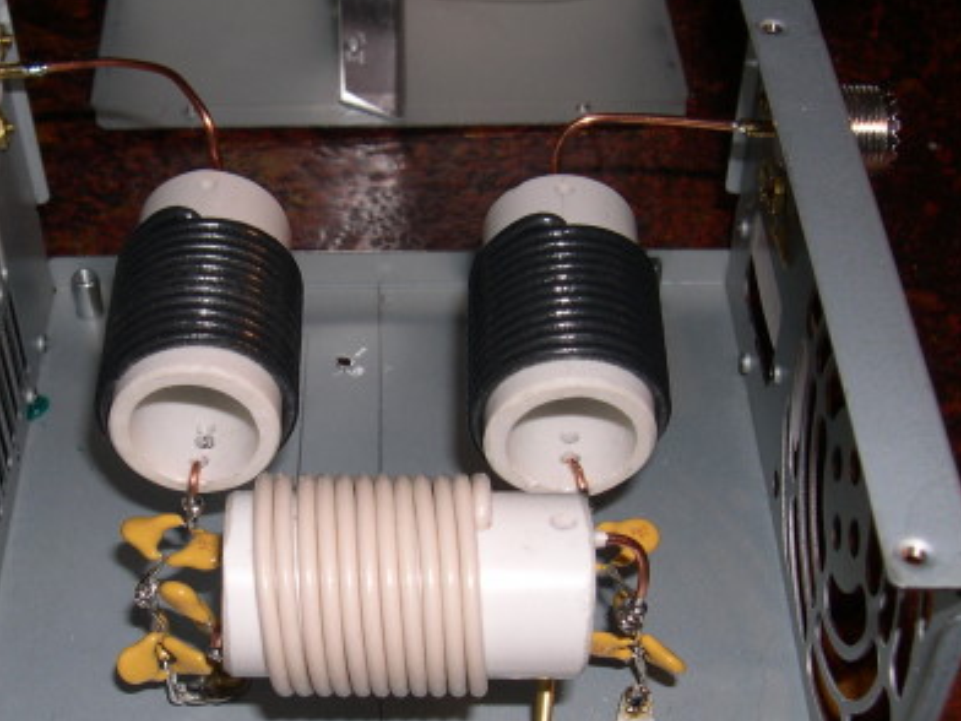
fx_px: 1721
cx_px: 309
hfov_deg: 30.9
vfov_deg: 23.6
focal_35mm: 62
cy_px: 432
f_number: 7.6
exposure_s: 1/60
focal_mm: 8
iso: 100
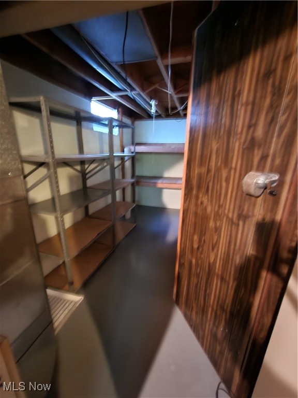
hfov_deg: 89.9
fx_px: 149
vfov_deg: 106.2
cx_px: 149
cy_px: 199
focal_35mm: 13
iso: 800
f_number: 2.2
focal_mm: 2.2
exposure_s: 1/4
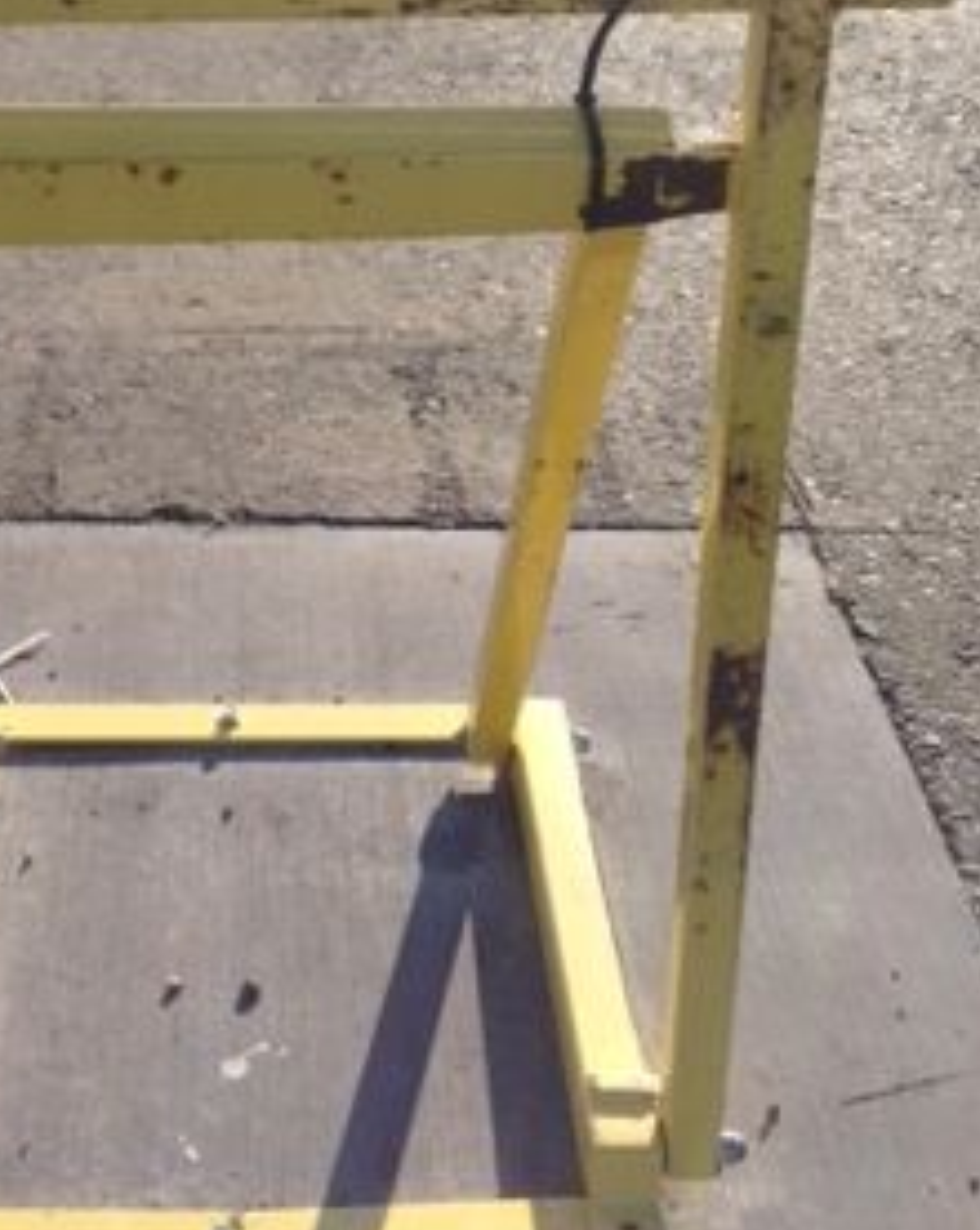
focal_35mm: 62
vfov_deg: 30.1
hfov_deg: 24.2
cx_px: 225
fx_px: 2253
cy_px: 325
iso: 50
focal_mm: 4.28
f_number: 2.4
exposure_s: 1/1227
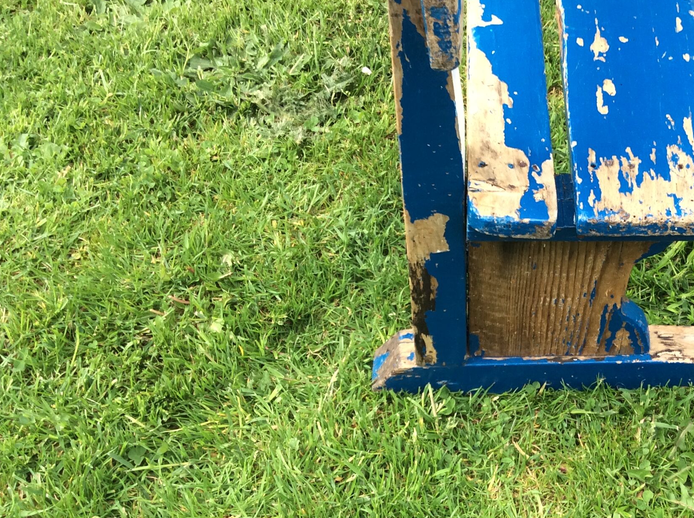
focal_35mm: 50
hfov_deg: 37.3
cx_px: 517
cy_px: 273
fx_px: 1001
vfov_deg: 29.0
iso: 32
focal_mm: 3.3
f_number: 2.4
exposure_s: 1/152
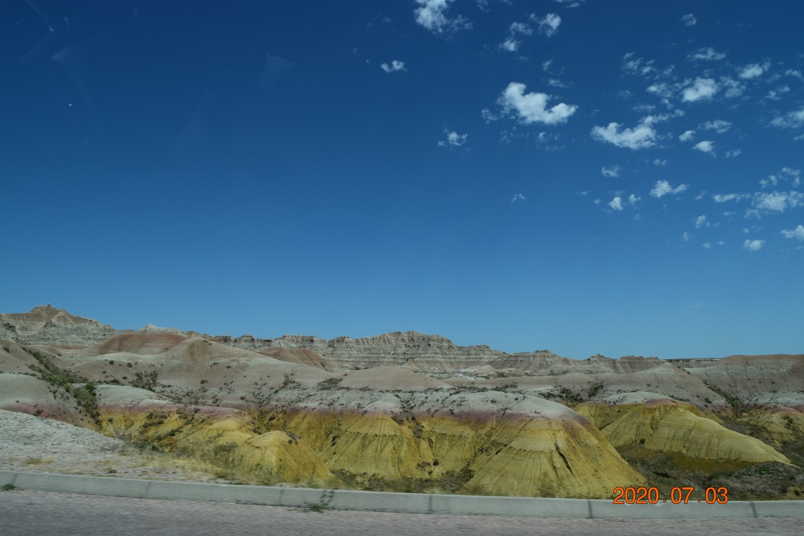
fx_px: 603
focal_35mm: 27
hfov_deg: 67.4
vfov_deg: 47.9
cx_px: 402
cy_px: 268
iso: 250
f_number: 11
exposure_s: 1/500
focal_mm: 18
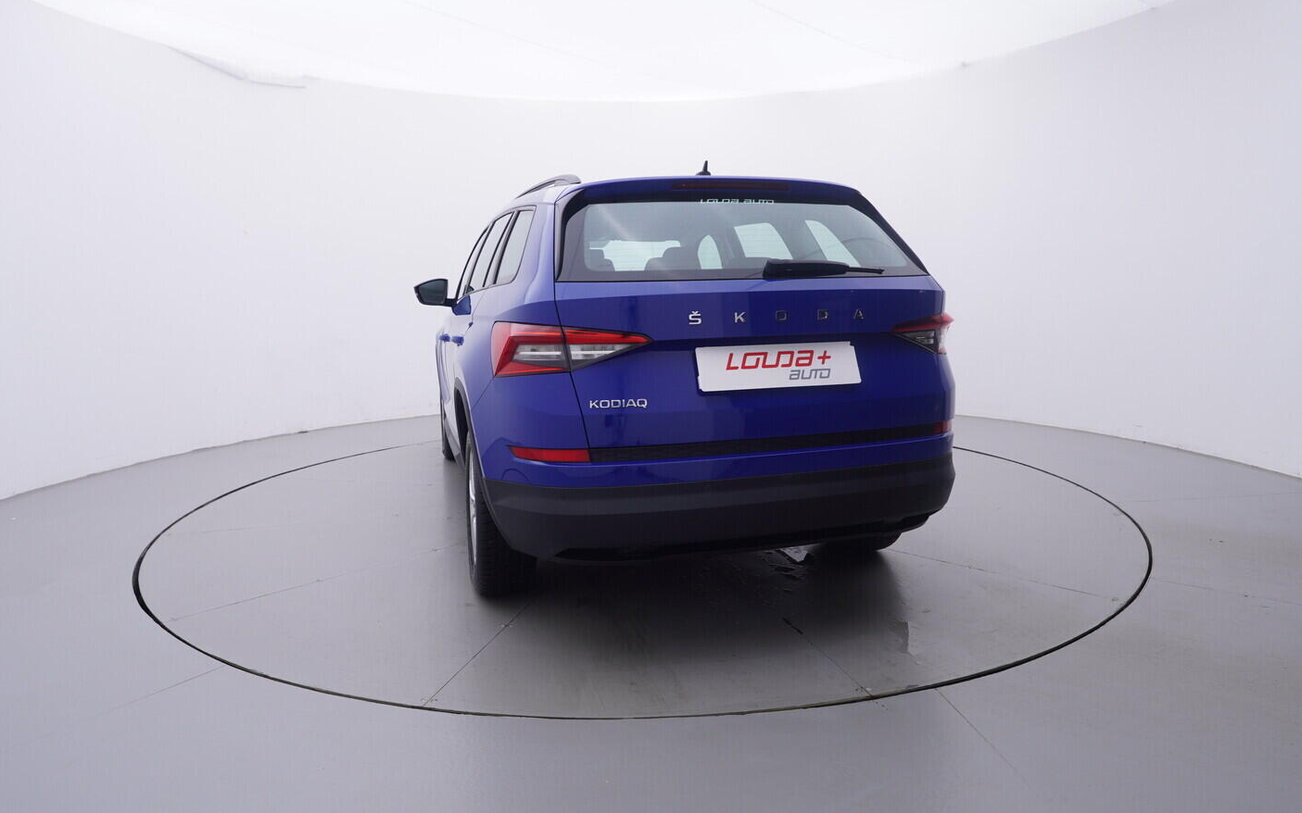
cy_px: 384
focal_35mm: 24
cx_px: 643
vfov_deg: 51.9
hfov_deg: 75.9
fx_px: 835
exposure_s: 1/80
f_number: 5
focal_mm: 15
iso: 200
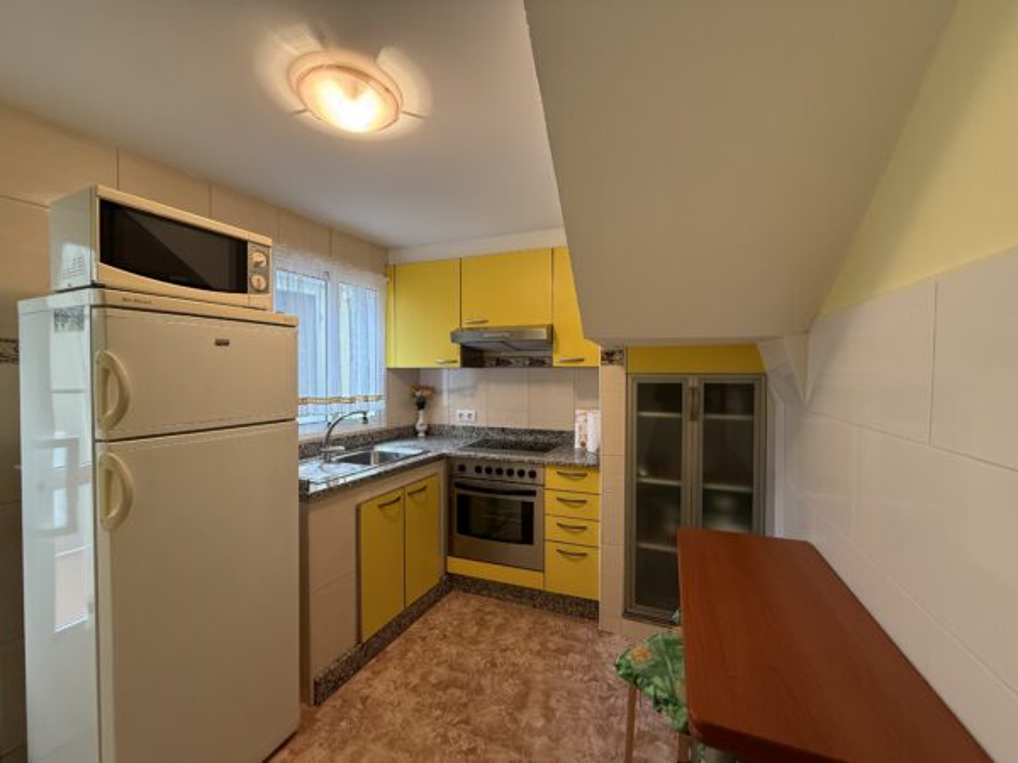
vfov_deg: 85.7
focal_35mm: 14
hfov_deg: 102.1
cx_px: 509
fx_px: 412
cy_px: 382
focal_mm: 2.22
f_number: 2.2
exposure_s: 1/50
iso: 200
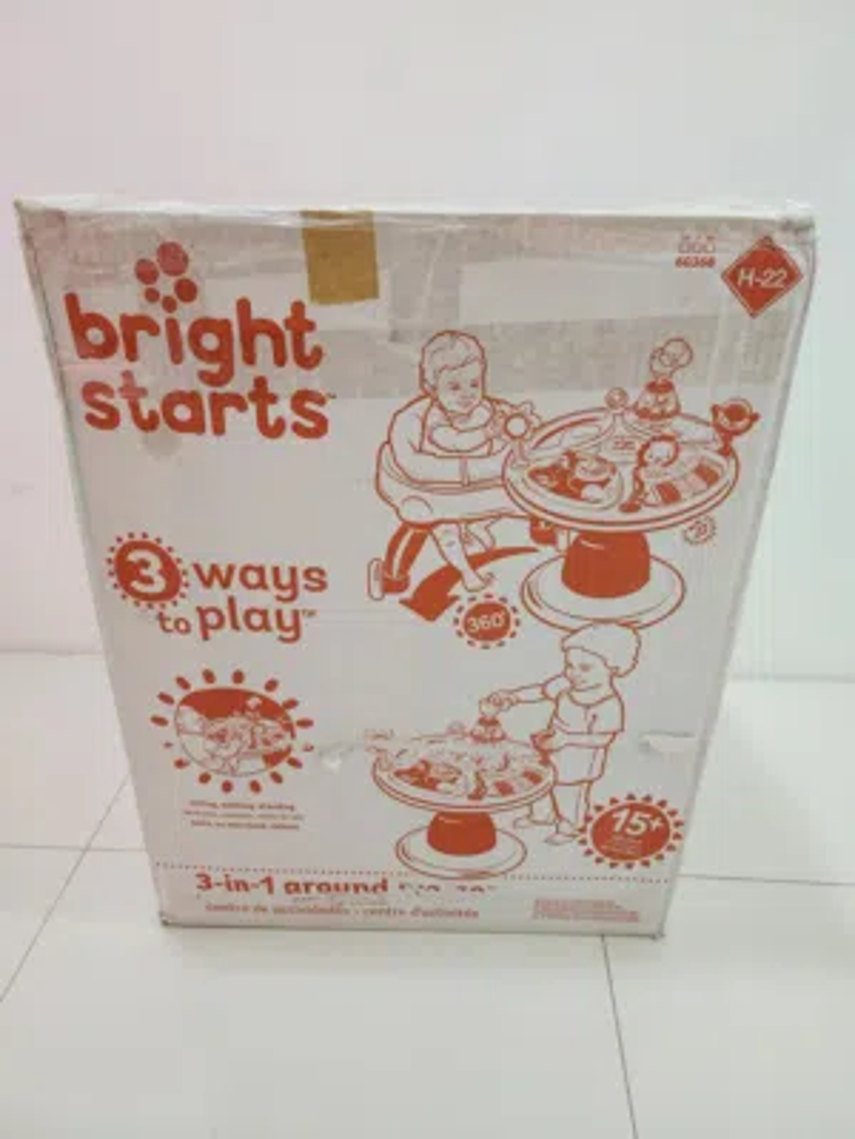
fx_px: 757
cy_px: 570
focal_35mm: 23
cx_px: 428
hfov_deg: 58.9
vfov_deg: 73.9
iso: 500
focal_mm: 6.4
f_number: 1.8
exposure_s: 1/100
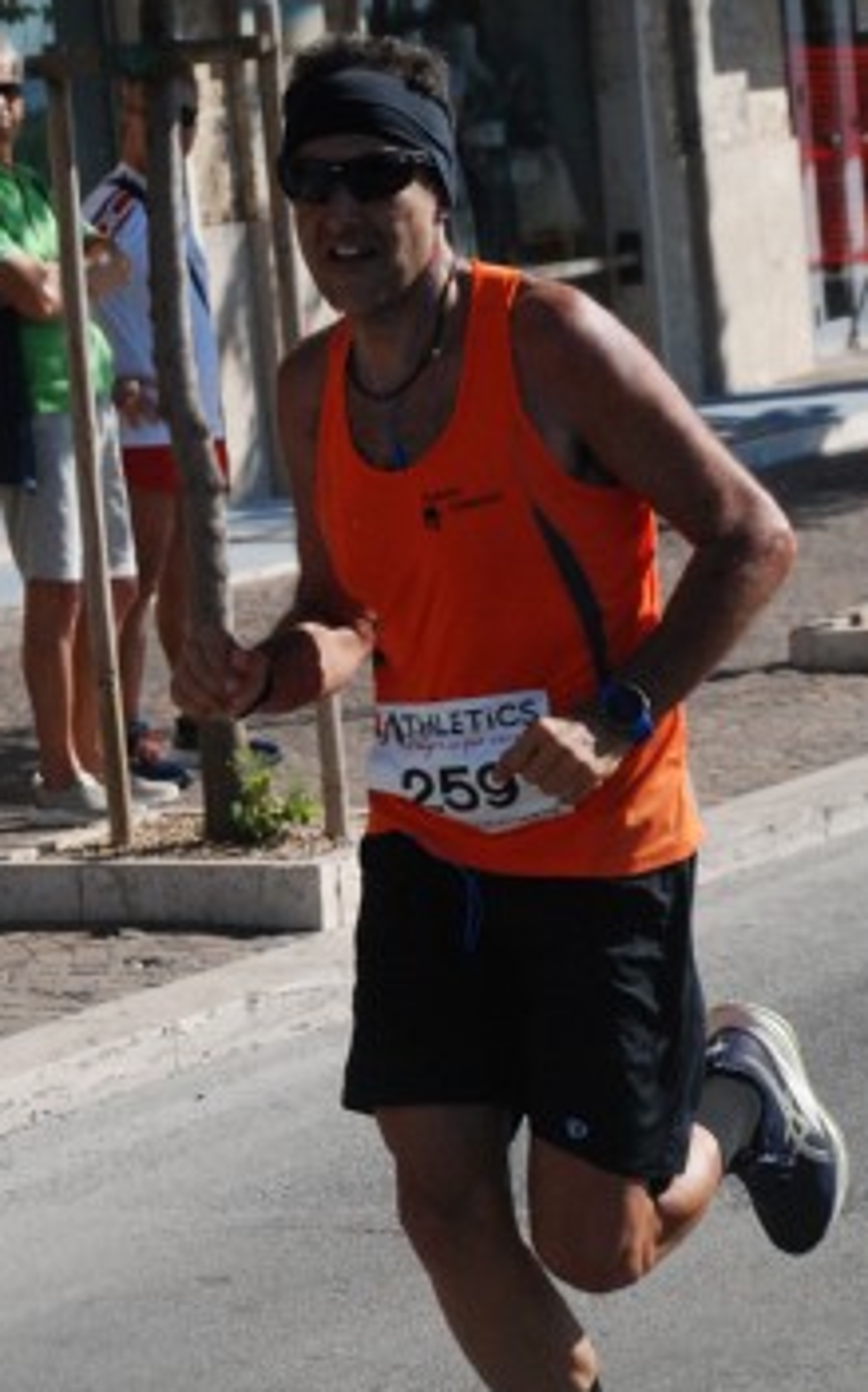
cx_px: 390
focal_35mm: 173
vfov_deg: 12.1
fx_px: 6556
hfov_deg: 7.6
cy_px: 777
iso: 1000
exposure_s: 1/2000
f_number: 8
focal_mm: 66
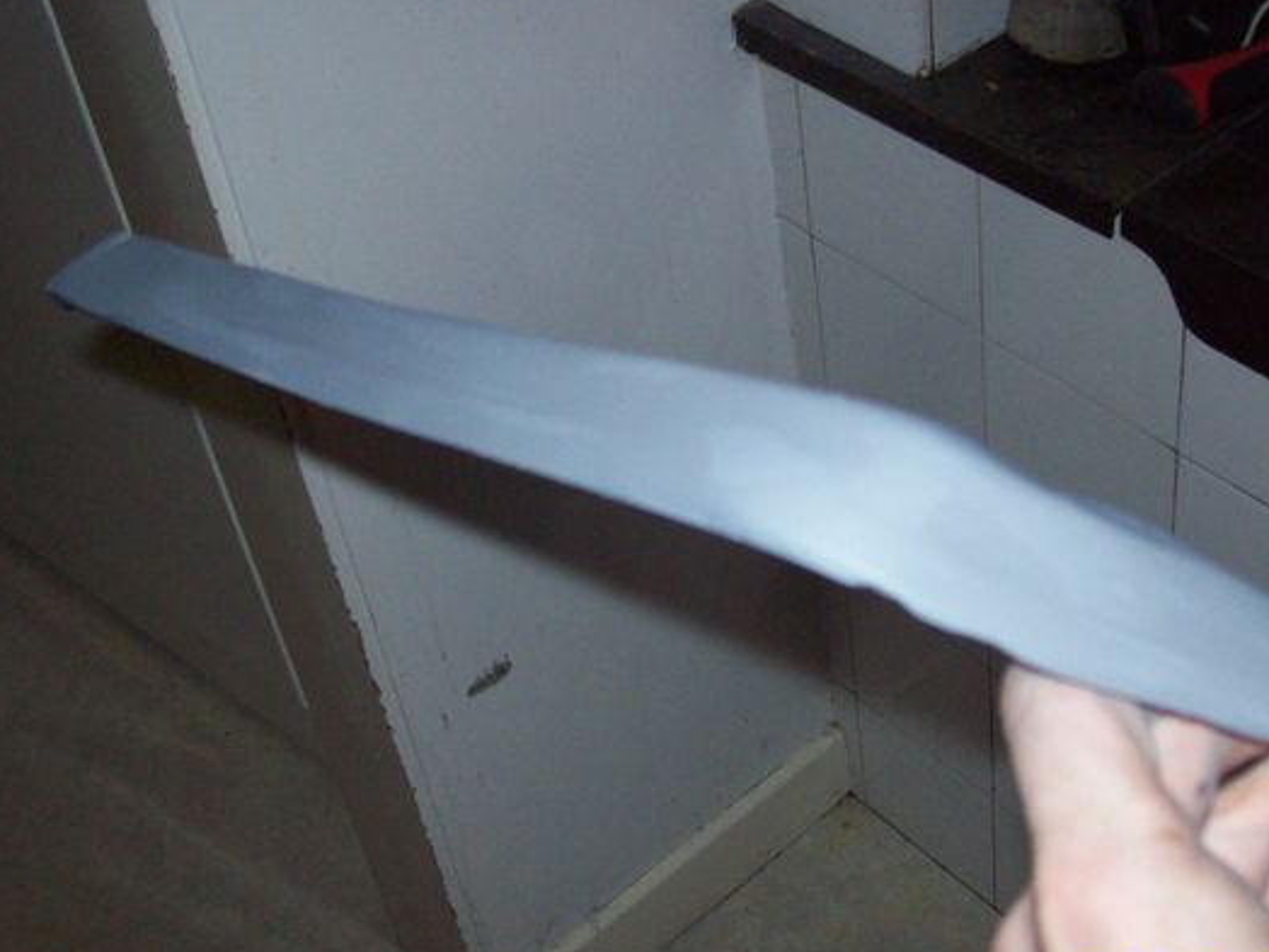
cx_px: 729
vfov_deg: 26.6
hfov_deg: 34.9
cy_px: 516
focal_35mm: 55
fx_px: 2016
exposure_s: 1/73.6
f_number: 3
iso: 200
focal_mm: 7.6
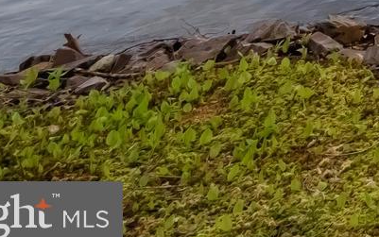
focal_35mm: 78
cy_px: -394
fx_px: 806
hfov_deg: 15.6
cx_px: 881
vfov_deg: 12.0
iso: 500
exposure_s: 1/500
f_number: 11
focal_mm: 10
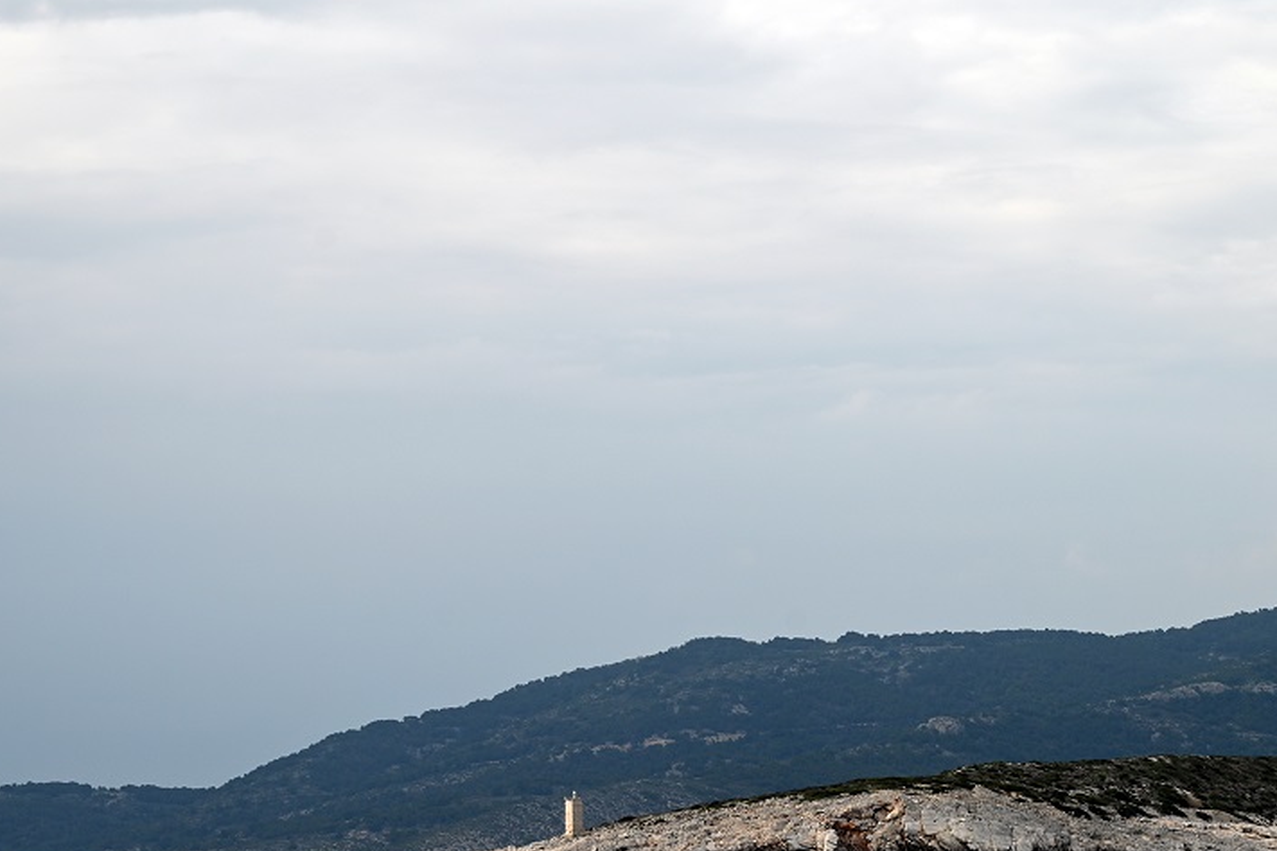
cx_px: 582
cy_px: 467
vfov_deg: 9.3
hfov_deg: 14.0
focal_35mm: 147
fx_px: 5214
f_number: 6.3
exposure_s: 1/640
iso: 100
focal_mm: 110
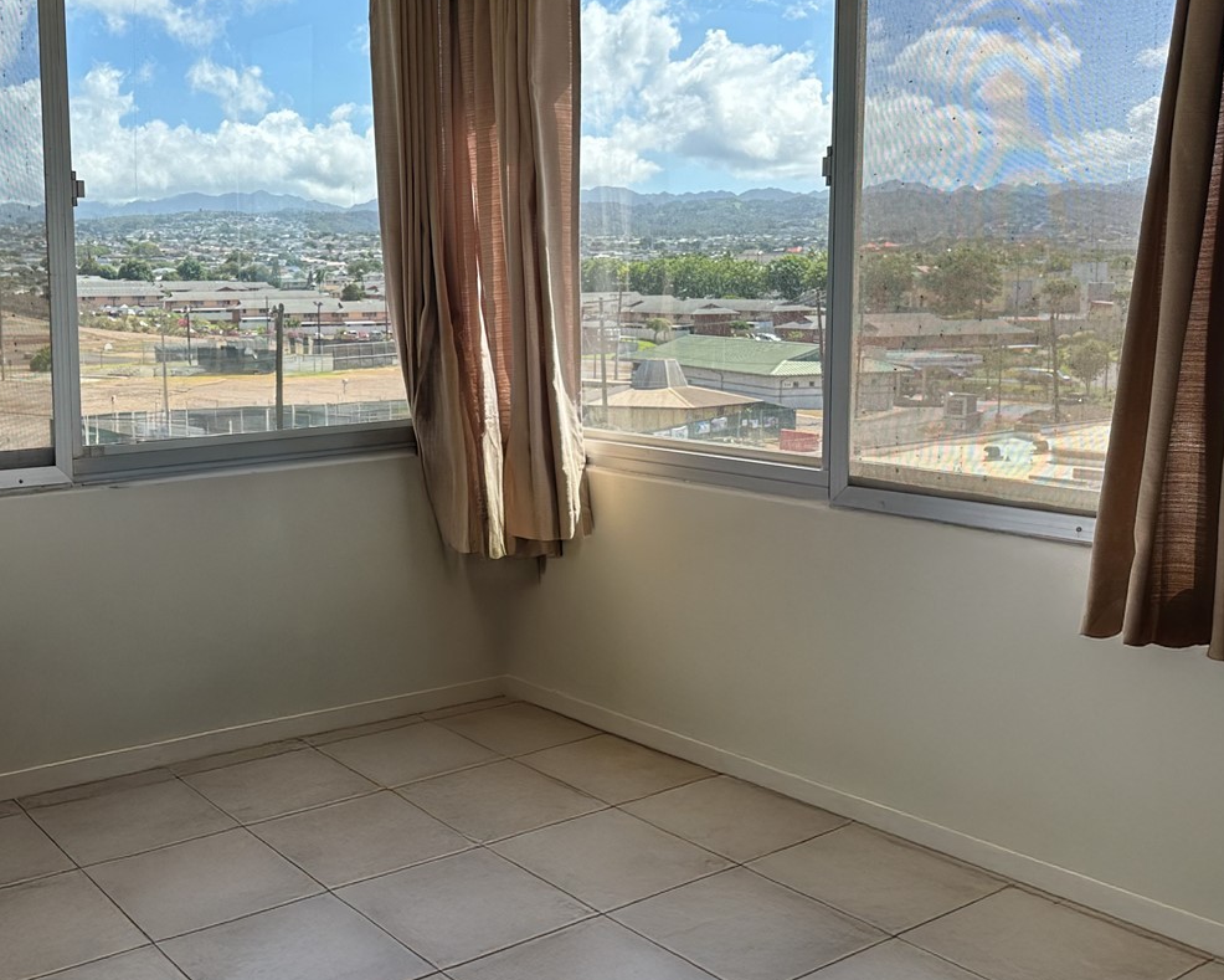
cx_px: 318
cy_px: 431
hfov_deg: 46.4
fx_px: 1377
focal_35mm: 38
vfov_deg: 39.1
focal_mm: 6.86
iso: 80
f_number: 1.8
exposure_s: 1/2100
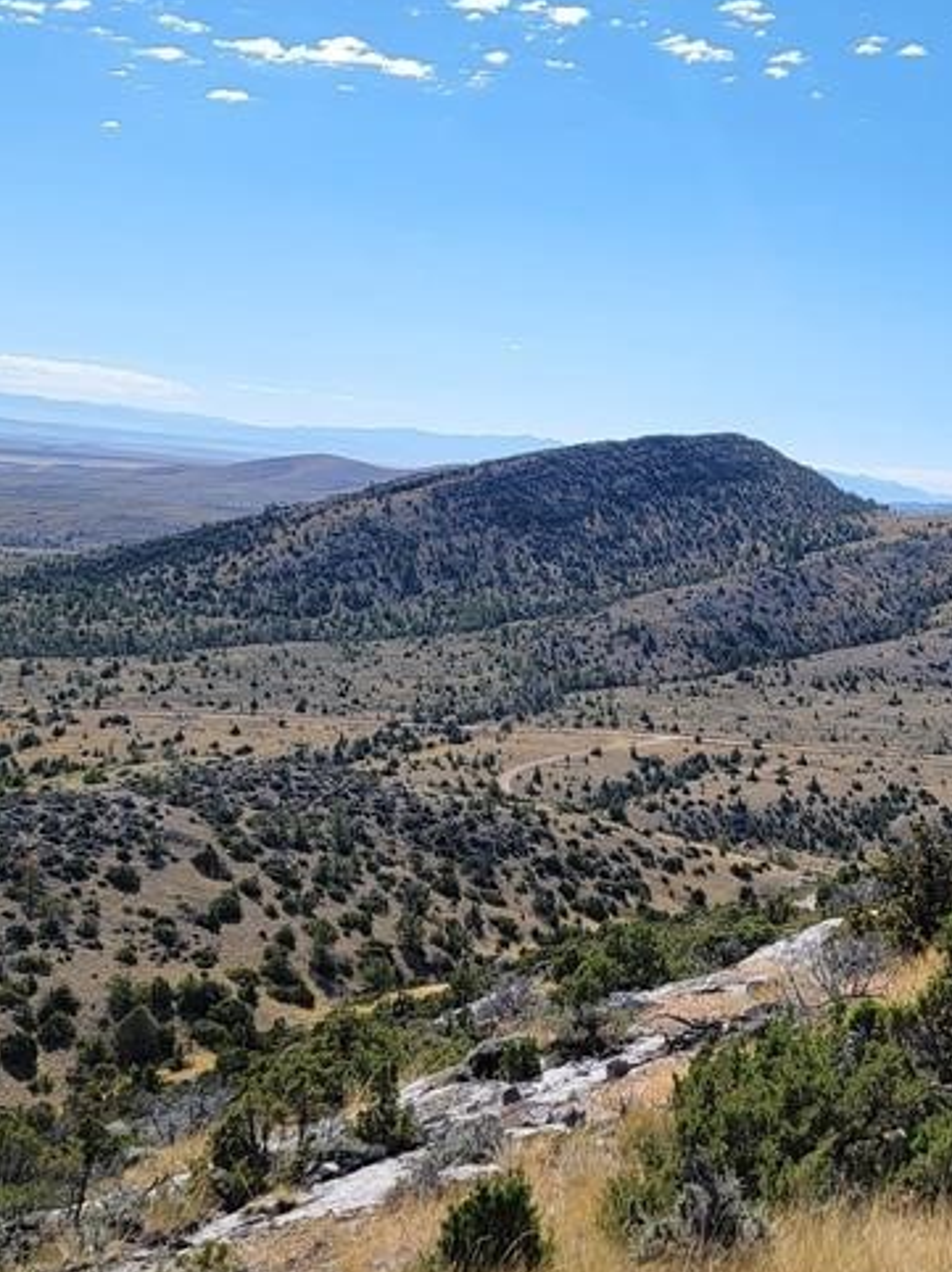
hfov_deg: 28.0
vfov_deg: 37.3
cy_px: 797
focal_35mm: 51
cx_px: 754
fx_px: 1872
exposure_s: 1/1212
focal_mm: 6.7
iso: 16
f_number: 1.8
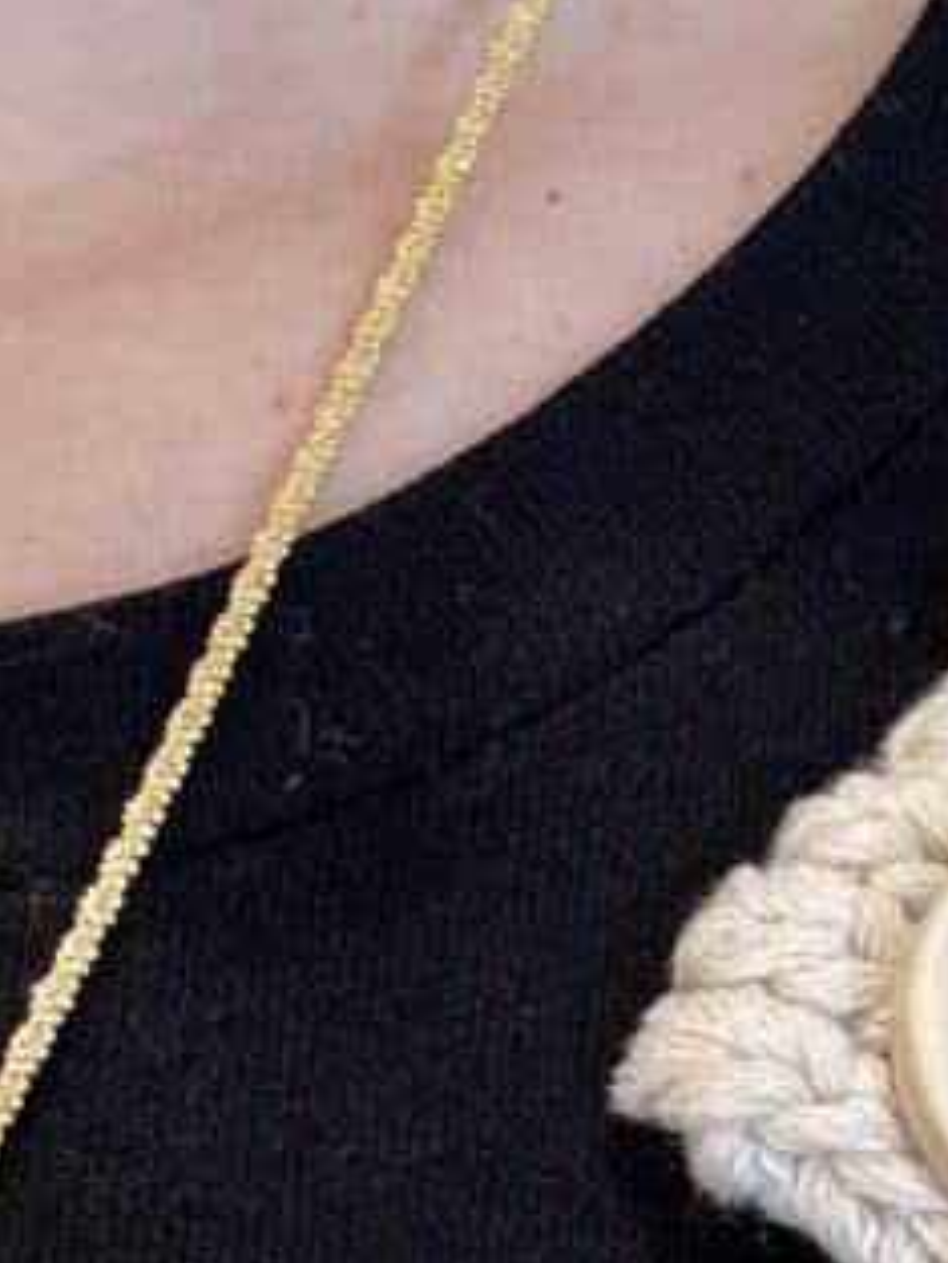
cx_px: -266
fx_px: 3576
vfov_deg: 19.2
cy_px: 1408
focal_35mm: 98
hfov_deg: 14.5
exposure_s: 1/50
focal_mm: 2.69
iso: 80
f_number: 1.9
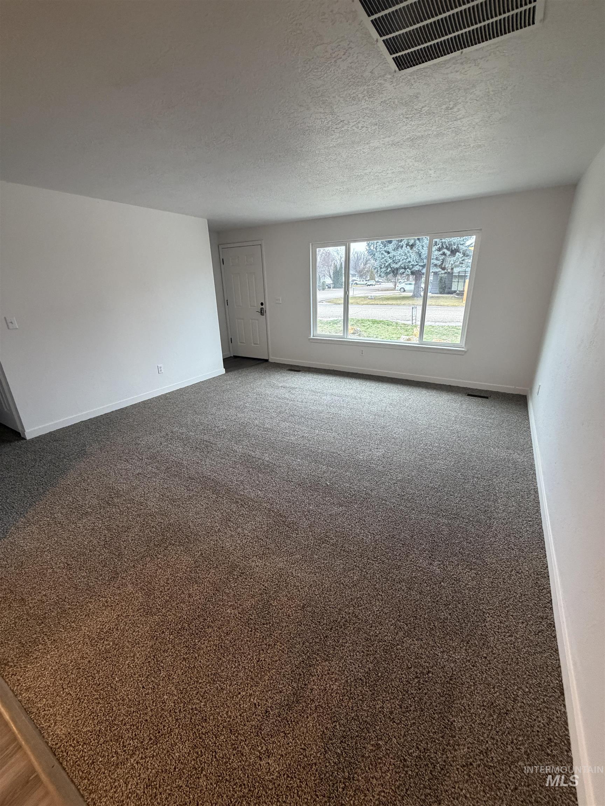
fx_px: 326
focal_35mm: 14
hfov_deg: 85.7
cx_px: 302
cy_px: 403
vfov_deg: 102.1
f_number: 2.2
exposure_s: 1/60
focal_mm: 2.22
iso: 320
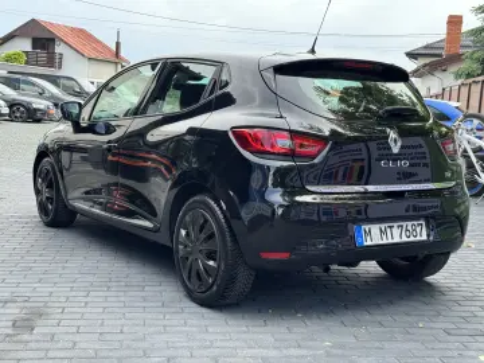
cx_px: 242
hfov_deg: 39.7
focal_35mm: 48
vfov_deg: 30.3
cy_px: 182
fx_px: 671
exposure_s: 1/577
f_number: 1.78
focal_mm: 6.76
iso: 64
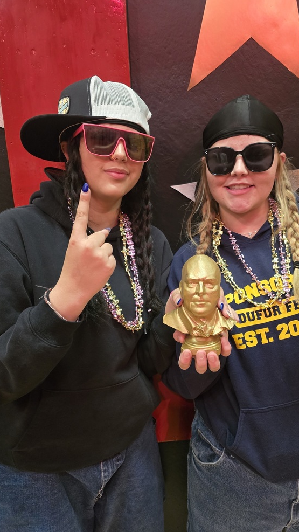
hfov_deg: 44.1
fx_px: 367
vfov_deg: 71.9
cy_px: 271
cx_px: 182
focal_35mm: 26
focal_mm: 6.3
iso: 1000
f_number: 1.7
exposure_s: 1/60
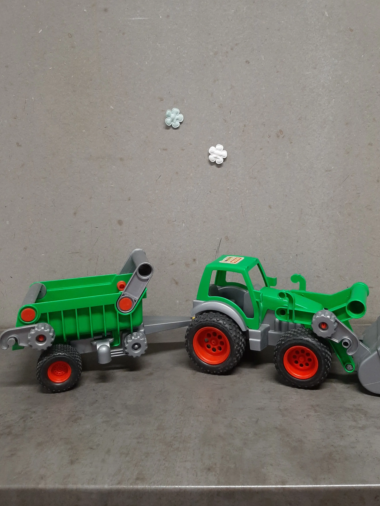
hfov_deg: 46.7
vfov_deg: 59.7
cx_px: 209
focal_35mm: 30
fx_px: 439
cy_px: 216
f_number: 1.7
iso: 125
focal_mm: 3.93
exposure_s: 1/50
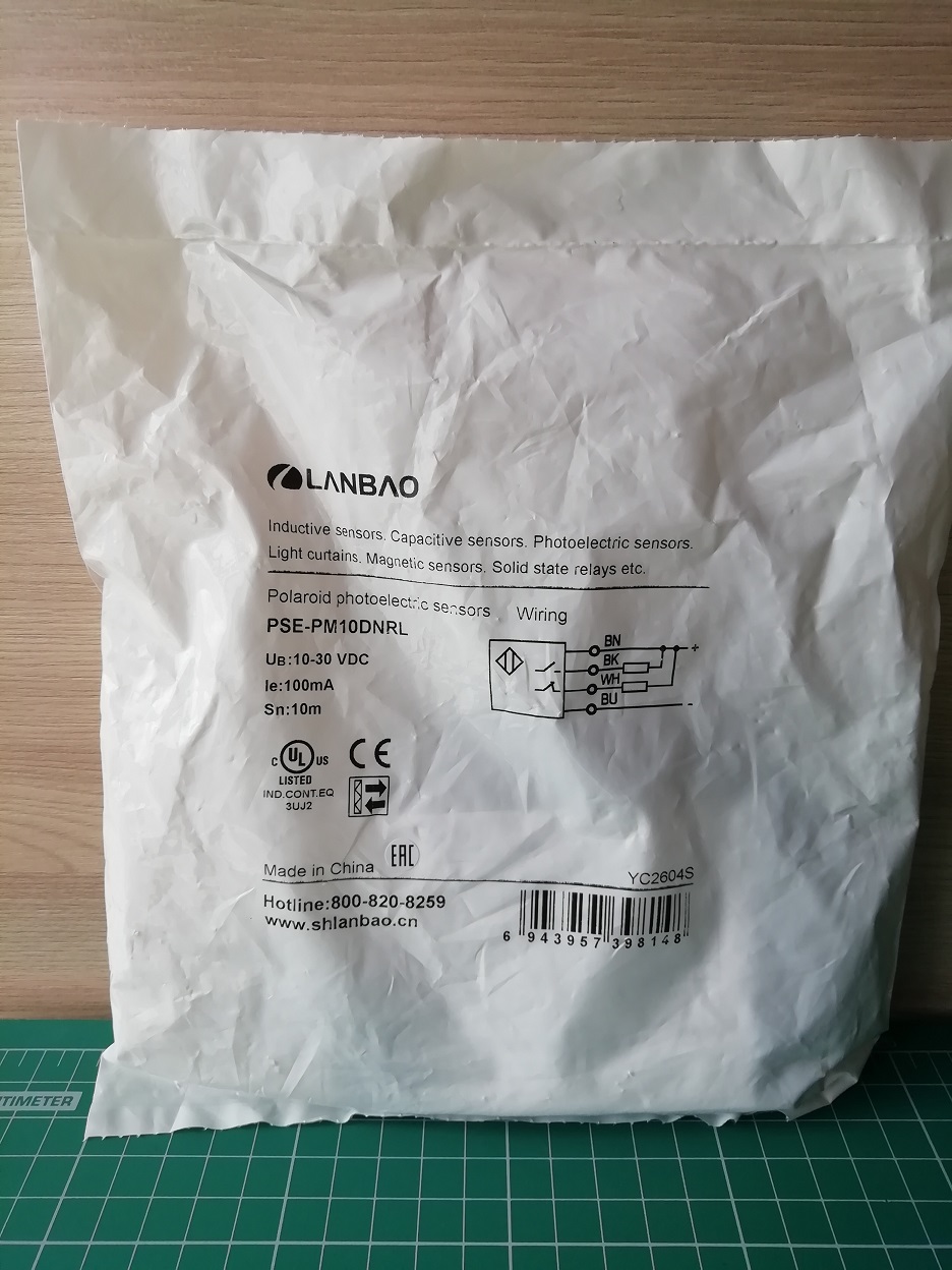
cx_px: 476
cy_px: 635
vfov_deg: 67.3
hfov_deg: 53.1
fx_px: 953
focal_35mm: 26
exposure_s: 1/208
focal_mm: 3.21
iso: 50
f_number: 2.2
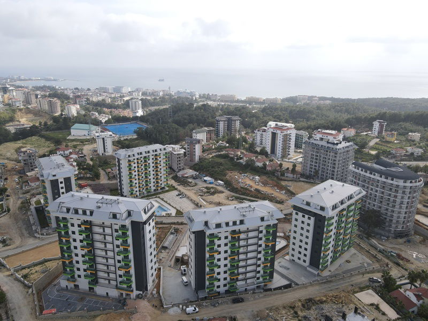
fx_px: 297
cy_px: 160
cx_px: 214
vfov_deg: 56.8
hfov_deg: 71.6
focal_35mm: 24
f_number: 2.8
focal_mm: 4.5
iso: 100
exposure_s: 1/400
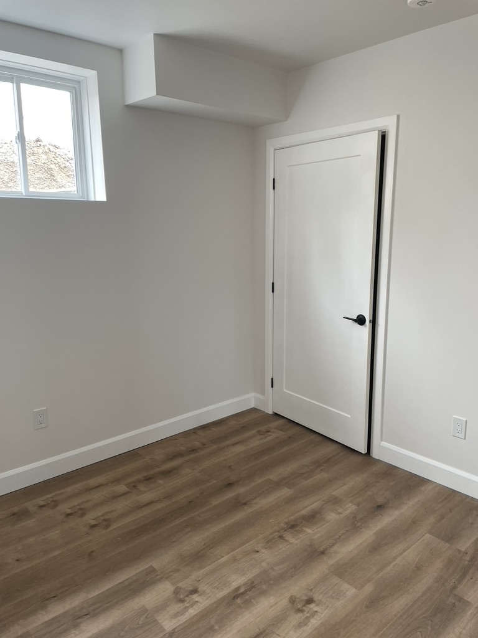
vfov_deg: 67.3
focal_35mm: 26
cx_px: 239
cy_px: 319
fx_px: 479
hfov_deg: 53.1
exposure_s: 1/121
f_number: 1.6
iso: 100
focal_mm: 4.2
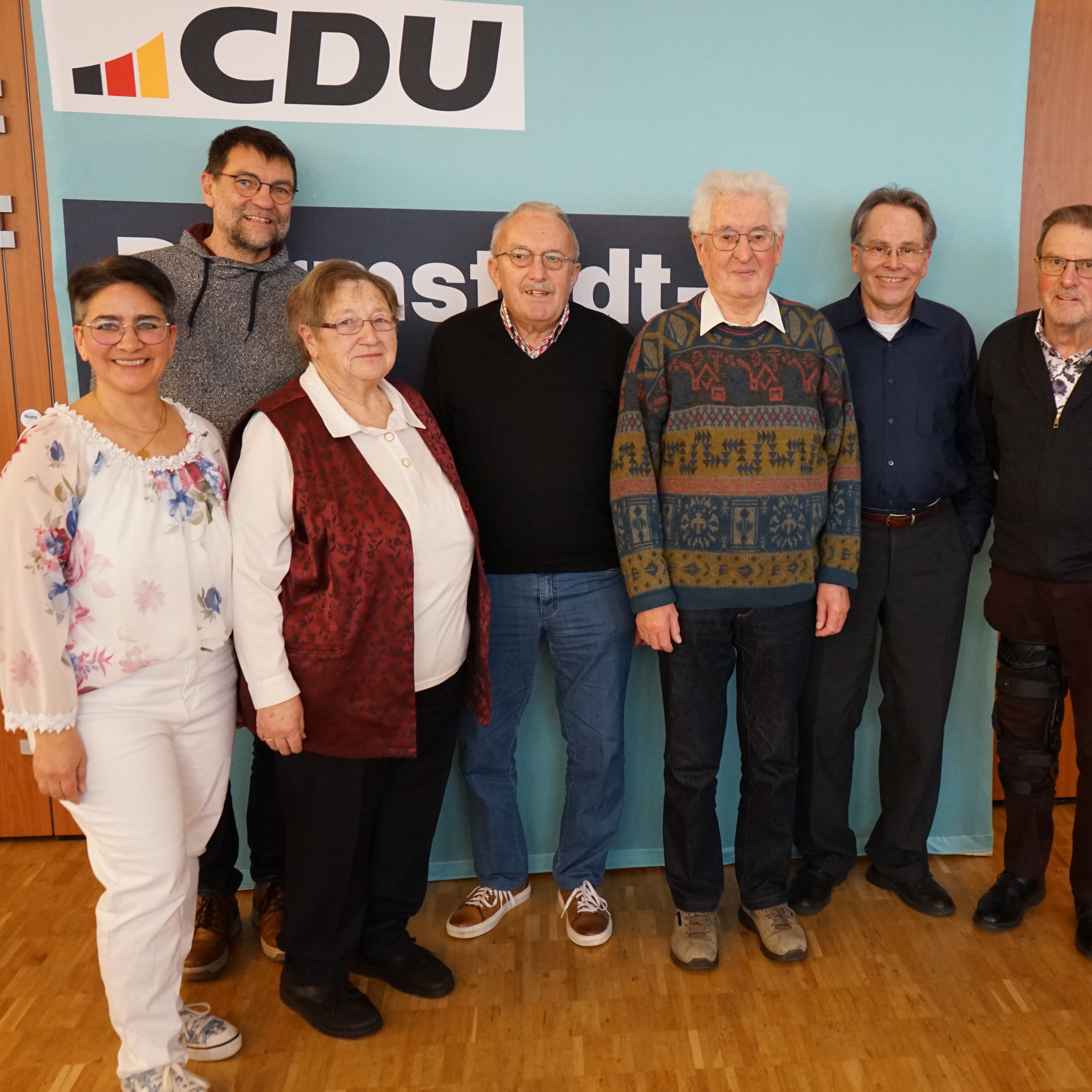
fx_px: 1285
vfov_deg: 46.0
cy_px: 546
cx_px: 733
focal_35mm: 36
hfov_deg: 45.3
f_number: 3.5
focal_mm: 28
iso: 3200
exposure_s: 1/160
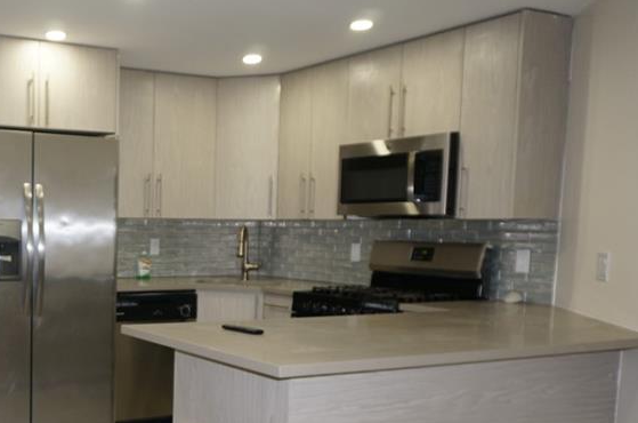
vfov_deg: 29.9
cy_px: 311
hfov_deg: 41.5
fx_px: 778
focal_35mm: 44
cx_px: 79
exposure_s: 1/60
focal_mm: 16
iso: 200
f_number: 4
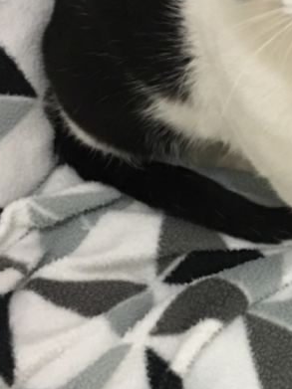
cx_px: 369
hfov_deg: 15.8
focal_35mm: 89
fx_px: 1002
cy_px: 175
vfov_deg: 22.0
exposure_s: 1/8
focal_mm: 4.15
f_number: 2.2
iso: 160
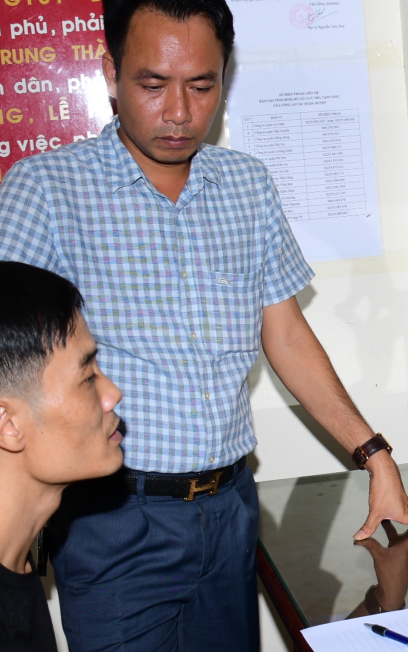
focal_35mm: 69
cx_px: 559
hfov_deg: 17.5
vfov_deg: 29.8
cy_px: 301
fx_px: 1227
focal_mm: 18
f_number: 3.5
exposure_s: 1/200
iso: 100
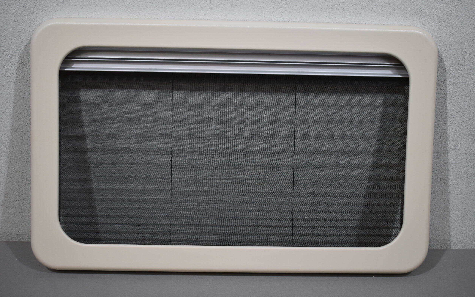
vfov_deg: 29.9
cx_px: 237
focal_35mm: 43
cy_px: 142
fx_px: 557
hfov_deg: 46.2
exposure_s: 1/250
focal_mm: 28
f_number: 4.2
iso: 560
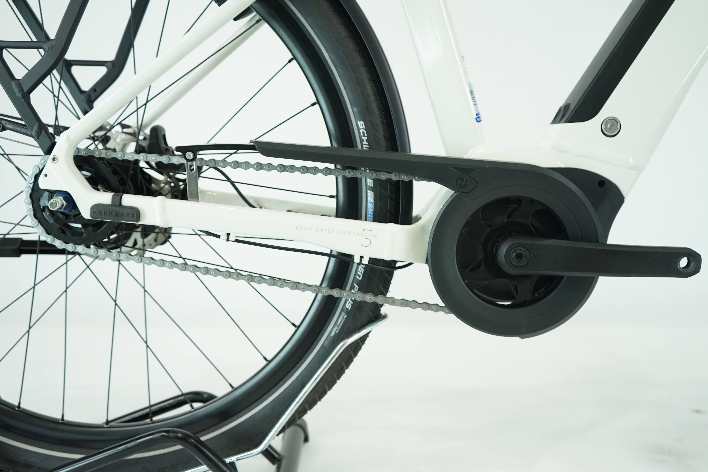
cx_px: 354
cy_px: 236
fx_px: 629
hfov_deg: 58.7
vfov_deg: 41.1
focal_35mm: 32
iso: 1000
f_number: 4
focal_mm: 32
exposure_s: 1/200
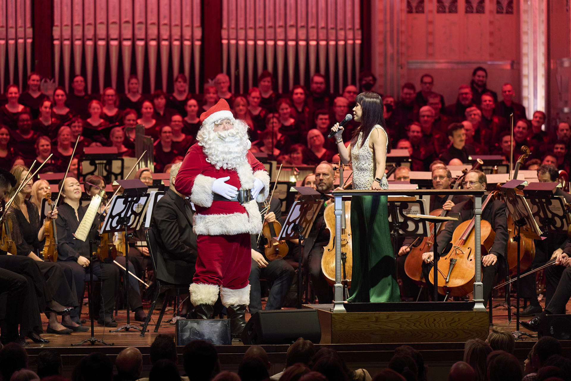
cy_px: 190
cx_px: 286
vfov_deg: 8.6
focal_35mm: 159
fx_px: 2522
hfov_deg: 12.9
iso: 4000
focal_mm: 159
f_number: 3.5
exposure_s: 1/400
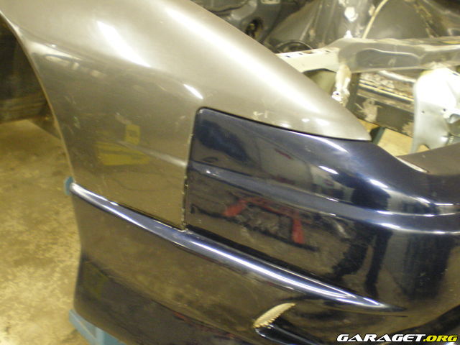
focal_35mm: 38
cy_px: 172
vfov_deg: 37.7
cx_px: 230
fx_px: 505
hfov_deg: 49.0
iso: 400
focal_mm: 6.3
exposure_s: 1/10
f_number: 3.1
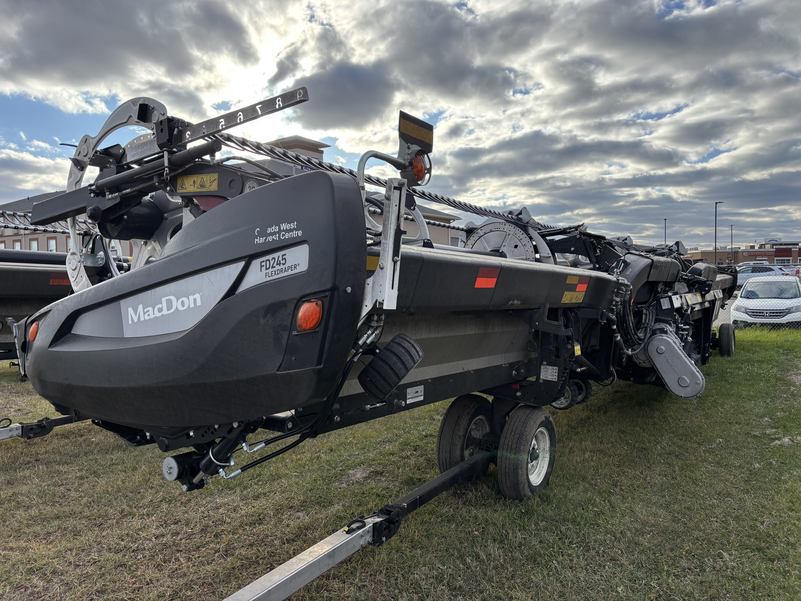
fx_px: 602
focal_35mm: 26
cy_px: 300
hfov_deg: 67.3
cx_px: 400
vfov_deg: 53.1
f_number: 1.6
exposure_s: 1/1876
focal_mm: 5.96
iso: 50
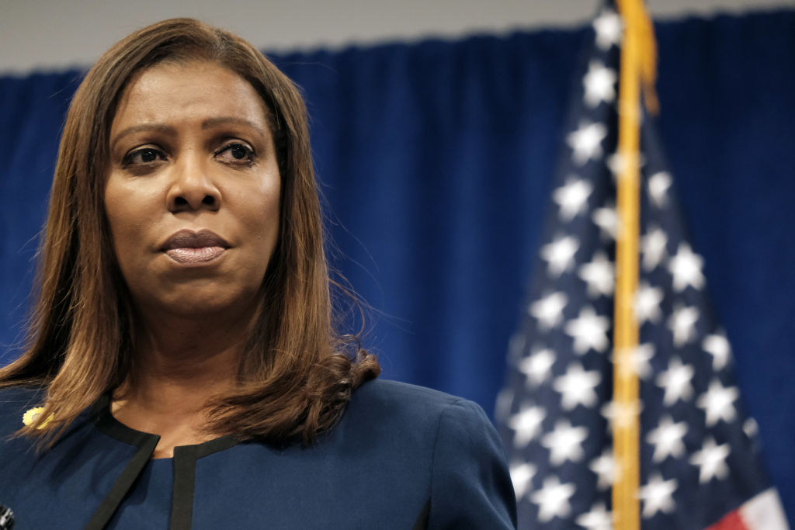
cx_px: 398
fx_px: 6625
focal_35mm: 300
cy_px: 265
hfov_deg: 6.9
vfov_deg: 4.6
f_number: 4.8
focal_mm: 200
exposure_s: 1/100
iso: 3200
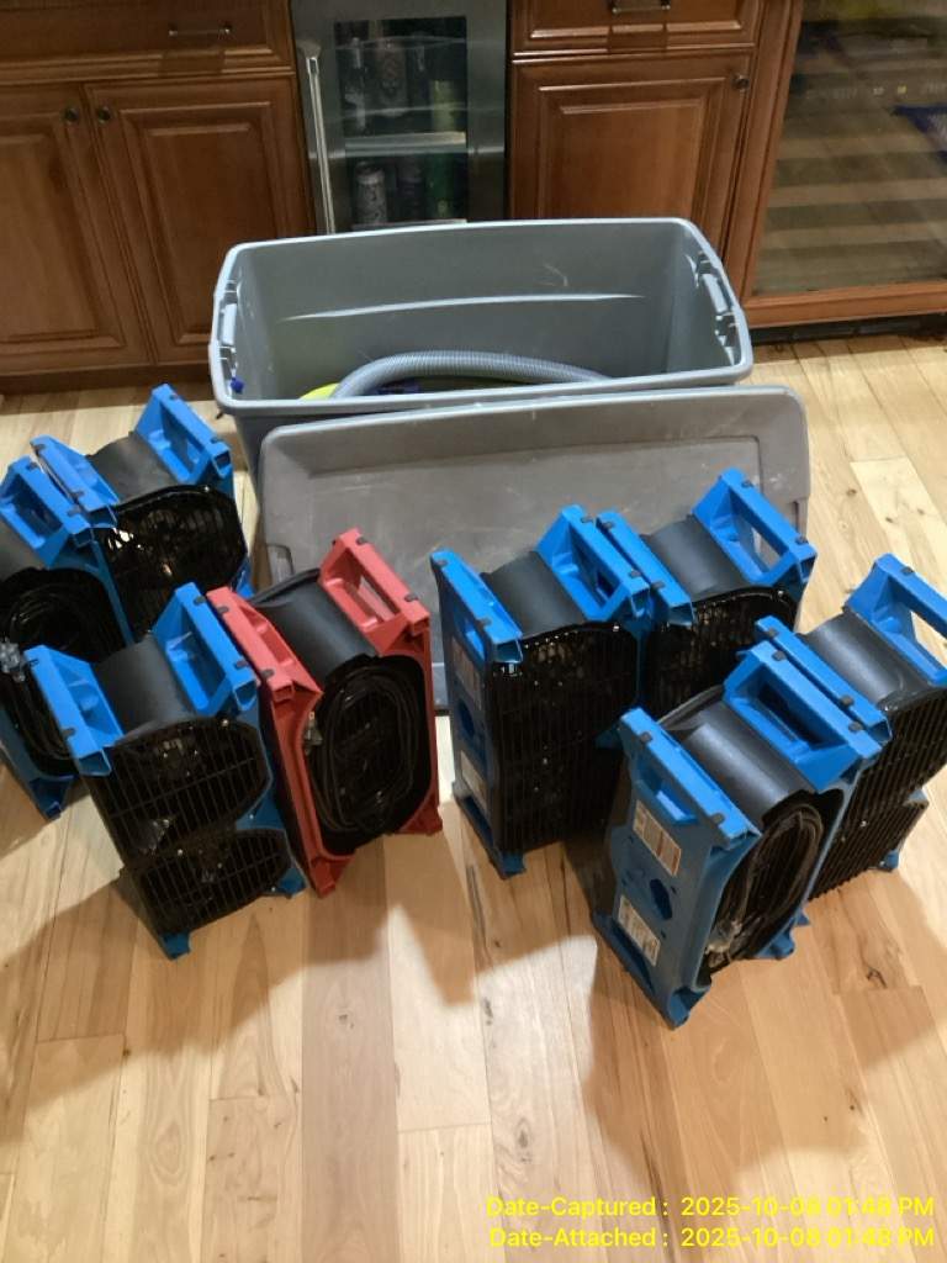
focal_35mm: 31
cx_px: 474
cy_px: 632
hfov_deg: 45.4
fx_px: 1131
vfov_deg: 58.4
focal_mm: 3.3
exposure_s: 1/40
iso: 400
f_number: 2.4
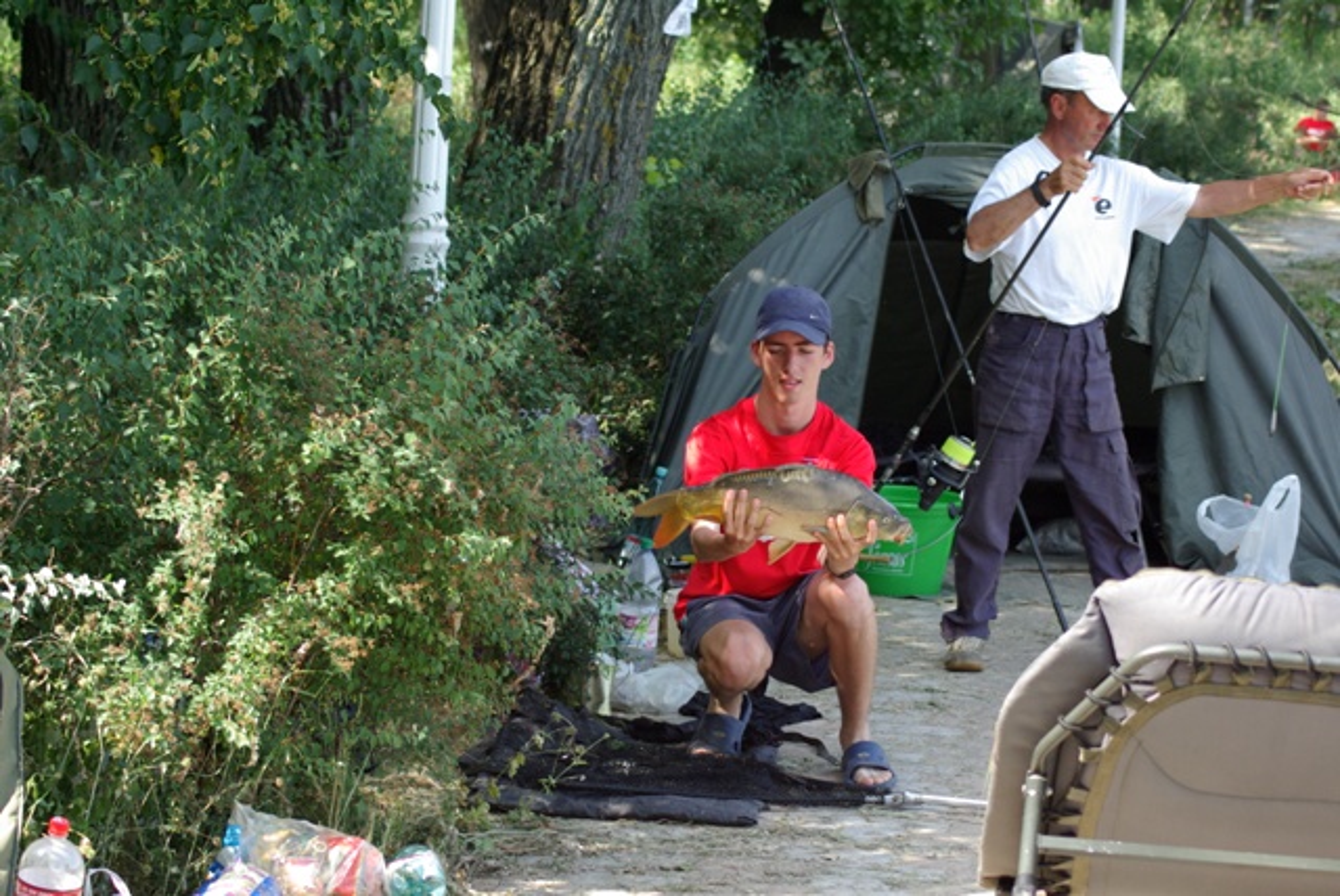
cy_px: 448
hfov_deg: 19.4
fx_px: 3912
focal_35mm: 105
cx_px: 670
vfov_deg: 13.1
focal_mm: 70
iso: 400
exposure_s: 1/180
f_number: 5.6
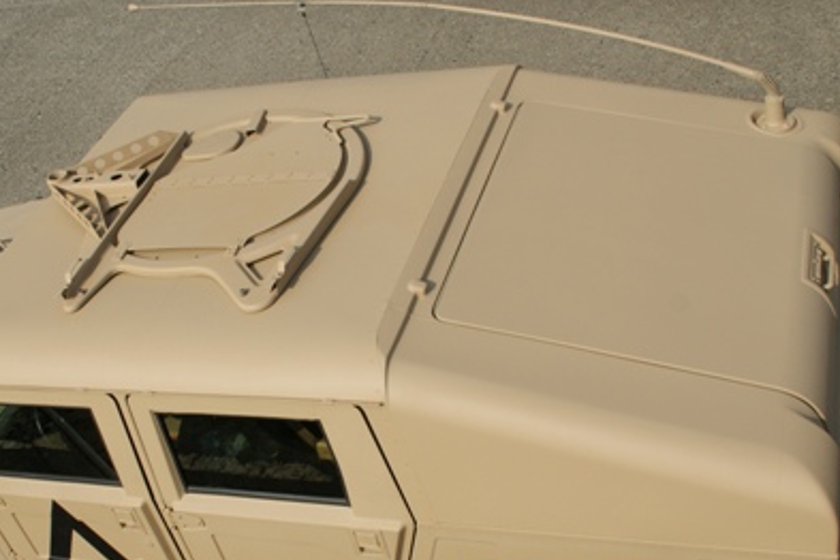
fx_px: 1143
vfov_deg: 27.4
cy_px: 359
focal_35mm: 49
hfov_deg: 40.2
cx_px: 343
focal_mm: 20
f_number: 11
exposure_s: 1/200
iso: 100
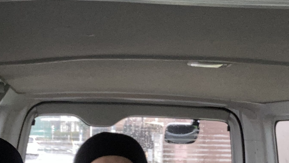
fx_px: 506
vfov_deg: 18.2
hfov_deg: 31.9
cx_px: 155
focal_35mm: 66
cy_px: 108
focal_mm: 2.87
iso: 250
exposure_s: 1/34
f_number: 2.2
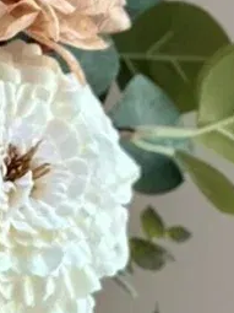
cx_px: -267
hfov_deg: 4.8
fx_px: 2715
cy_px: 301
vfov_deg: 6.6
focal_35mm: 301
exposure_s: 1/98
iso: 125
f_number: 1.78
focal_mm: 6.86
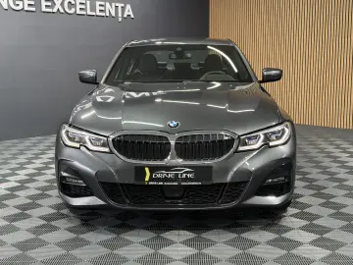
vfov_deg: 30.3
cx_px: 176
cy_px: 132
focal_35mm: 48
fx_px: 489
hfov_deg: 39.7
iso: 160
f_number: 1.78
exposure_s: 1/50
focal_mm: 6.76
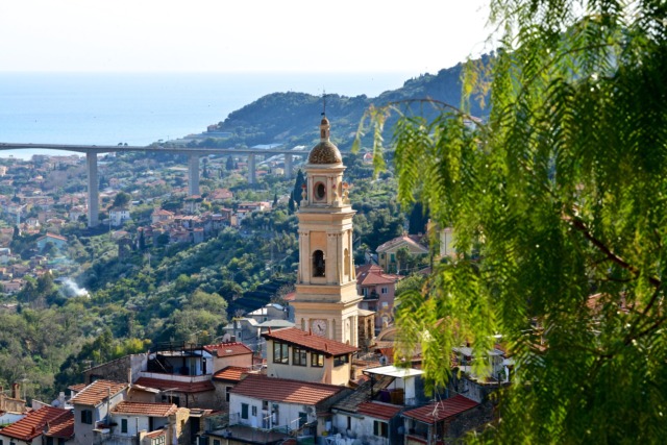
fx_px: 2038
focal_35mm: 110
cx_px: 334
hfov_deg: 18.6
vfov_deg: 12.5
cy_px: 222
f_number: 16
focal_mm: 110
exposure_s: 1/320
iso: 800
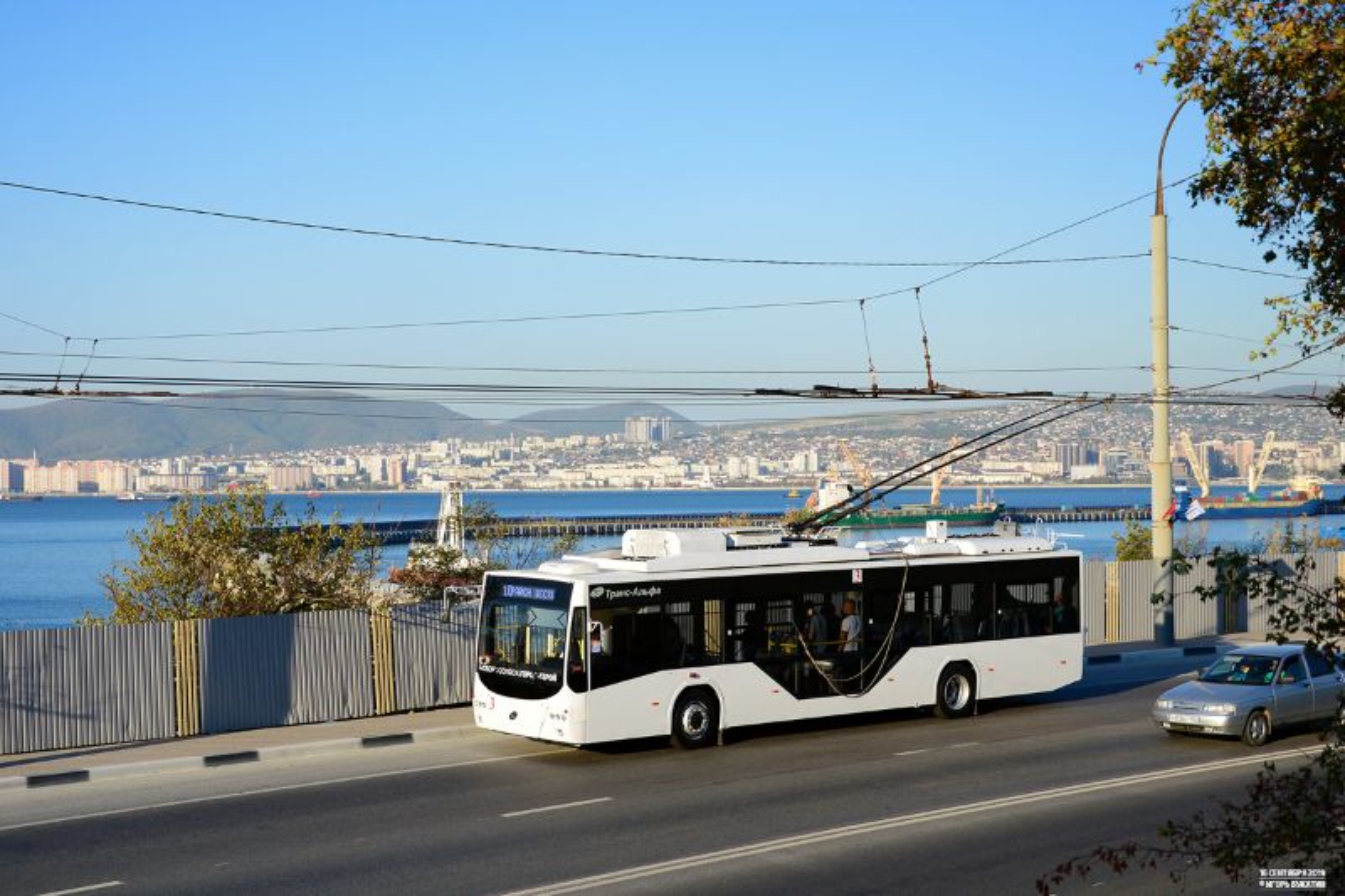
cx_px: 672
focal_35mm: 57
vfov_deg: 23.8
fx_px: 2129
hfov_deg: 35.1
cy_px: 448
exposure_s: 1/640
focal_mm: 38
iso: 200
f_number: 5.6
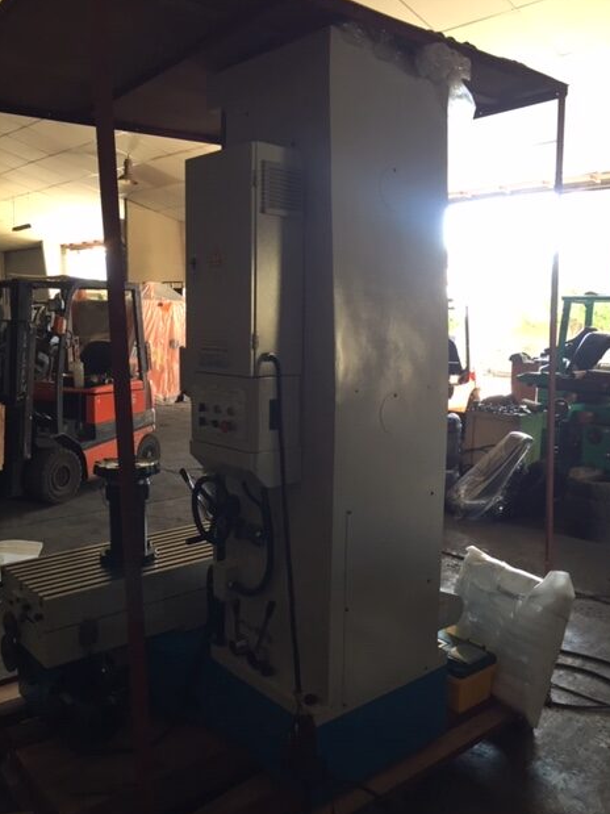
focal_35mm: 30
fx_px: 705
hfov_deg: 46.8
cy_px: 412
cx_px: 312
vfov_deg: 60.0
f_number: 2.2
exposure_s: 1/33
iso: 80
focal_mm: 4.15
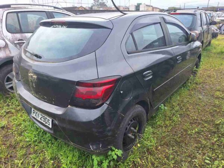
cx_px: 112
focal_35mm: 23
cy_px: 84
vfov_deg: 58.9
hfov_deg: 73.9
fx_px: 149
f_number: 1.8
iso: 40
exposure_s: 1/622
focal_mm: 5.54
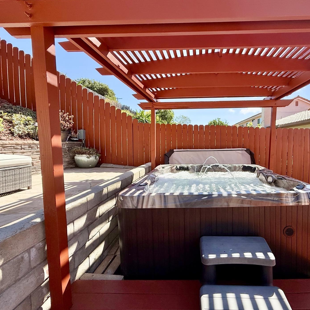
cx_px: 196
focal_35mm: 17
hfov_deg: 82.2
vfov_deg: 84.0
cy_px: 151
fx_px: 172
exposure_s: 1/1368
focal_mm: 2.22
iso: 64
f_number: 2.2
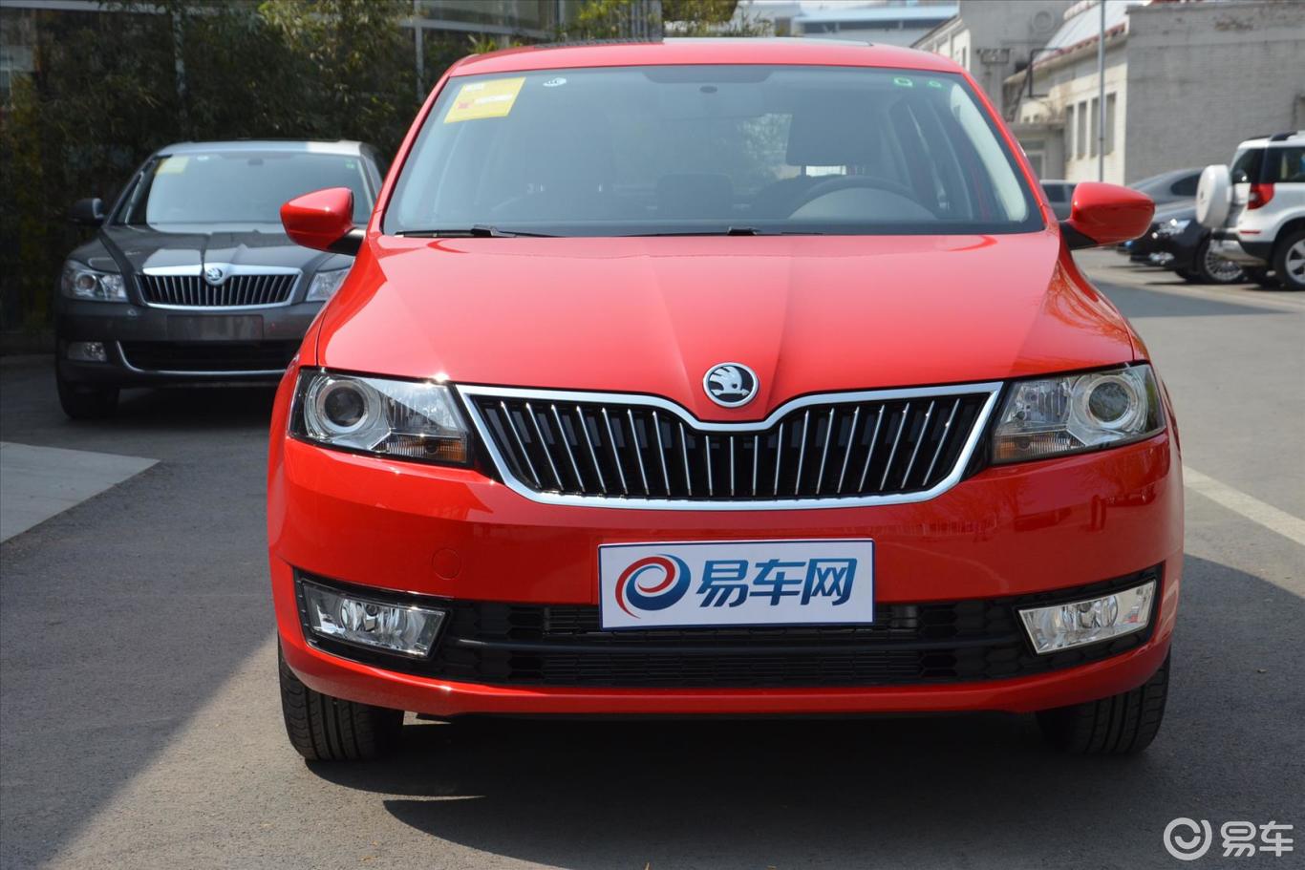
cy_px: 435
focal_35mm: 68
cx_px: 652
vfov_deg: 20.2
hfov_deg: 29.9
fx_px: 2447
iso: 800
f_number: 7.1
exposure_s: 1/2500
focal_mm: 45
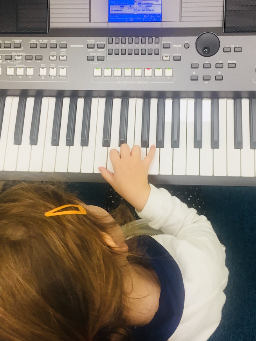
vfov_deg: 54.0
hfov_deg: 41.7
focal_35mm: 34
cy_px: 168
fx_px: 336
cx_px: 142
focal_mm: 4.15
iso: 40
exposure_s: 1/33
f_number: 2.2
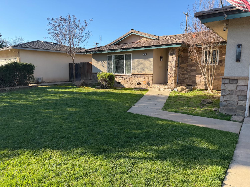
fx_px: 173
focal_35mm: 24
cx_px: 125
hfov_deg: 71.6
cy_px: 94
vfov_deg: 56.8
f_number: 1.78
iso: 100
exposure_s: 1/1855
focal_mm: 6.76
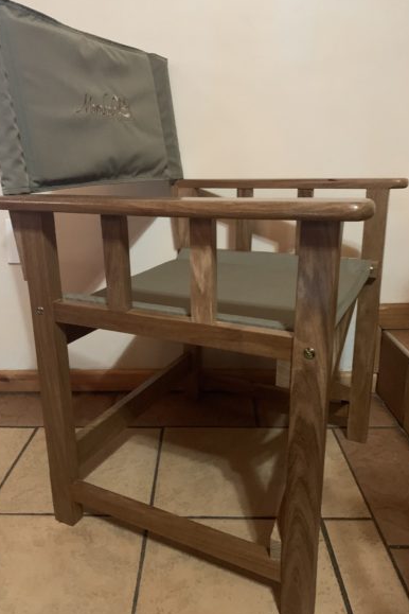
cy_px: 311
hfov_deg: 46.4
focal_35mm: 28
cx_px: 189
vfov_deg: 65.5
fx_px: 477
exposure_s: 1/25
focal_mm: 4.25
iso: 640
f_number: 1.8
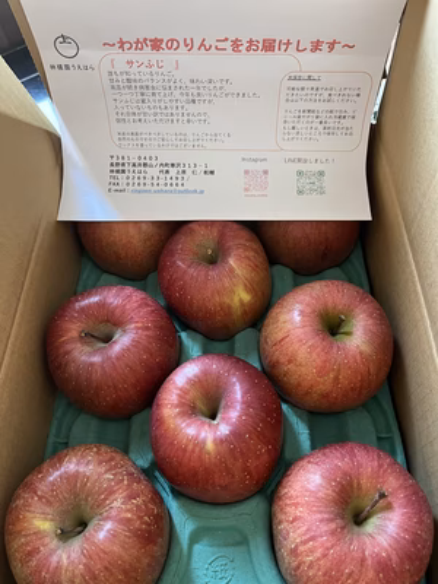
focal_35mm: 26
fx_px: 439
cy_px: 292
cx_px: 219
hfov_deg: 53.1
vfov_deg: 67.3
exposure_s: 1/33
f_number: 1.6
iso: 400
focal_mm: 5.1
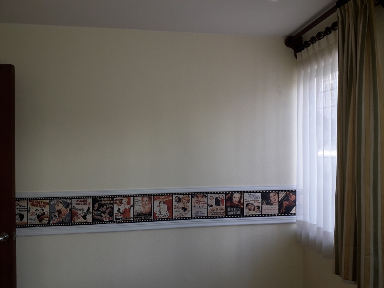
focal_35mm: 27
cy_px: 144
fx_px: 300
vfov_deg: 51.4
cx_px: 192
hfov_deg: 65.3
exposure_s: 1/40
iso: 40
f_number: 1.9
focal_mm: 3.6
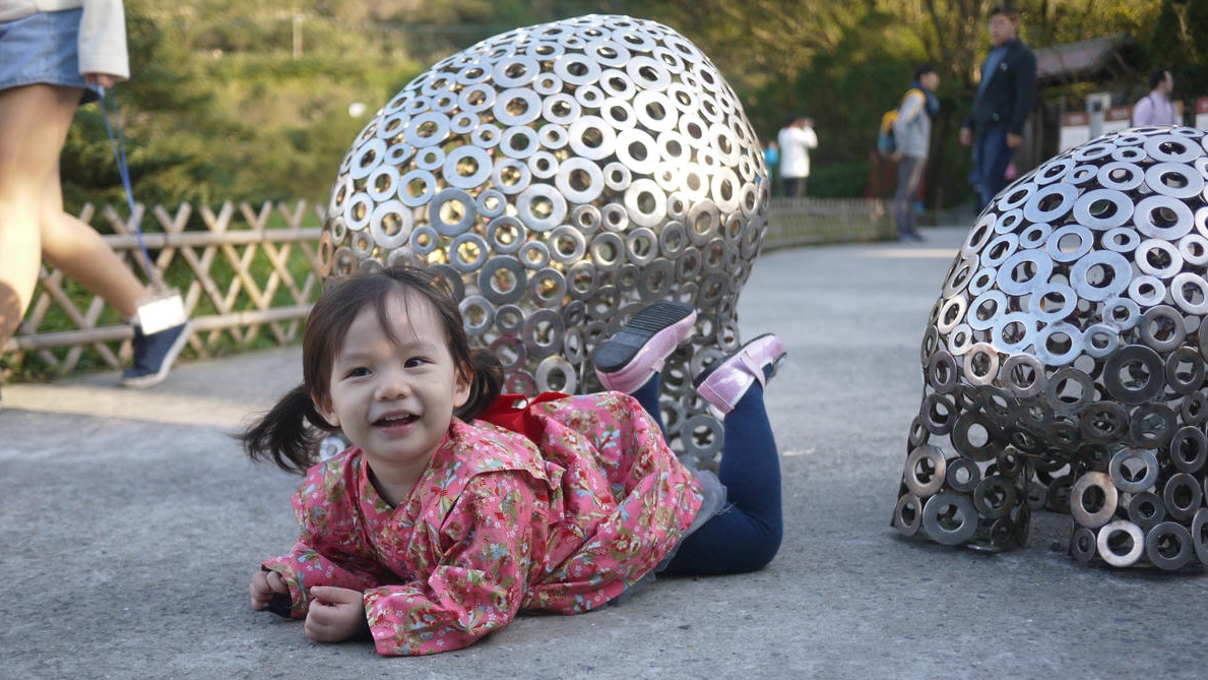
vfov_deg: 27.0
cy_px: 448
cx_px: 605
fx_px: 1409
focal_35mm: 44
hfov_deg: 46.4
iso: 160
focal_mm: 20
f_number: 1.8
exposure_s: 1/800
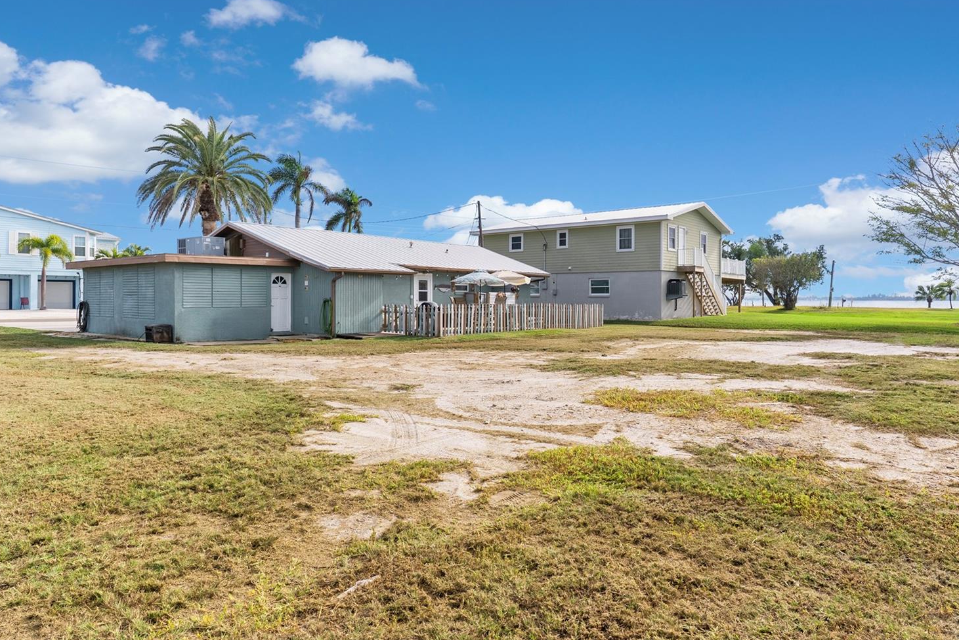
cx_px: 494
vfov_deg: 55.1
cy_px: 299
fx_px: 613
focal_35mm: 23
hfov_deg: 76.1
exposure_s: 1/80
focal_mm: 21
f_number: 8
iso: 100
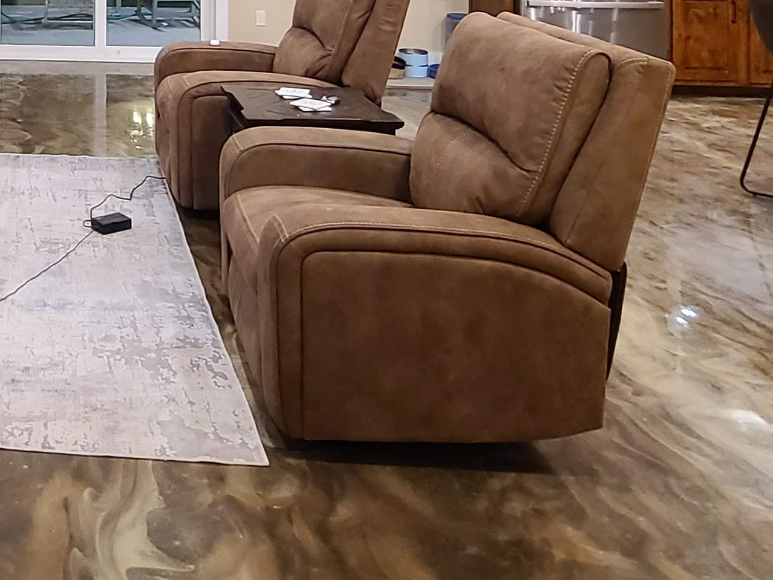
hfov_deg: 38.8
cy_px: -154
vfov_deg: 29.2
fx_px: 916
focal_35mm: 41
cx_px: -49
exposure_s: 1/30
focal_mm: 2.2
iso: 500
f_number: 2.2
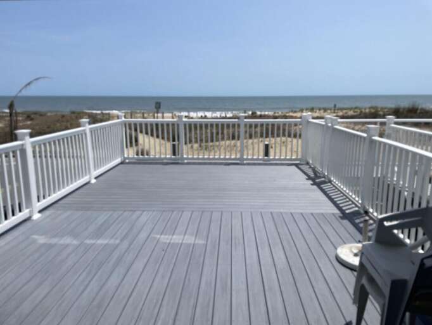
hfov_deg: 67.3
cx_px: 216
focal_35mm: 26
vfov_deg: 53.1
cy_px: 162
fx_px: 325
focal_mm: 4.2
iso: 32
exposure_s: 1/7813
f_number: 1.6
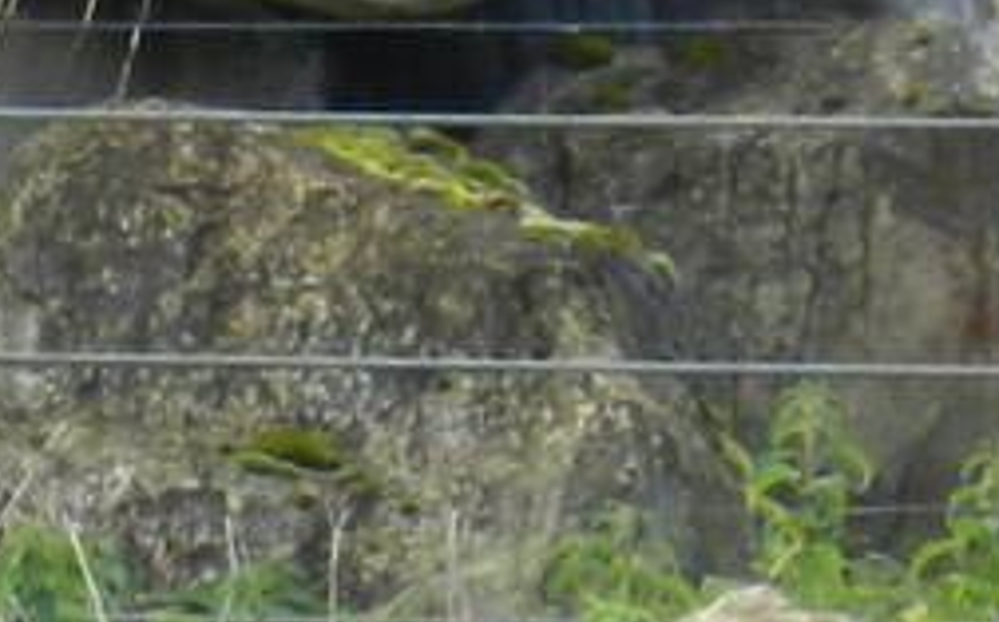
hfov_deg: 0.8
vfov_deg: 0.5
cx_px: -722
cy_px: 1446
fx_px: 68168
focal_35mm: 2506
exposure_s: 1/125
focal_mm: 66.1
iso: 160
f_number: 5.6
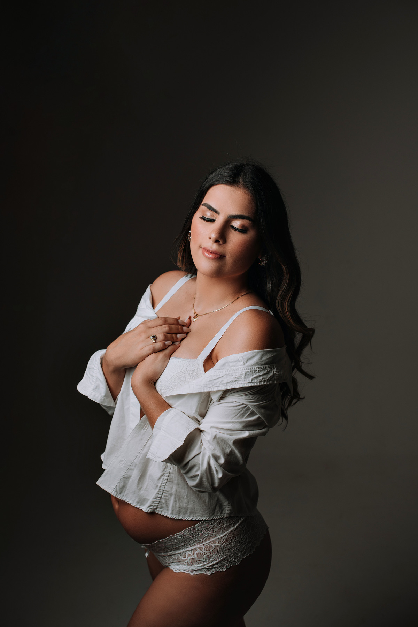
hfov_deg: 27.0
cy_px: 314
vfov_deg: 39.6
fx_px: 870
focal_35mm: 50
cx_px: 209
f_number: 5
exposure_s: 1/100
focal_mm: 50
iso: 125
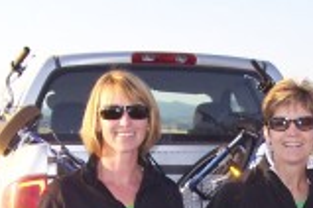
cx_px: 167
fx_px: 869
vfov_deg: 13.1
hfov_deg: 20.4
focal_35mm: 100
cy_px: 282
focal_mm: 5.6
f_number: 2.7
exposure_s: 1/350
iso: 80
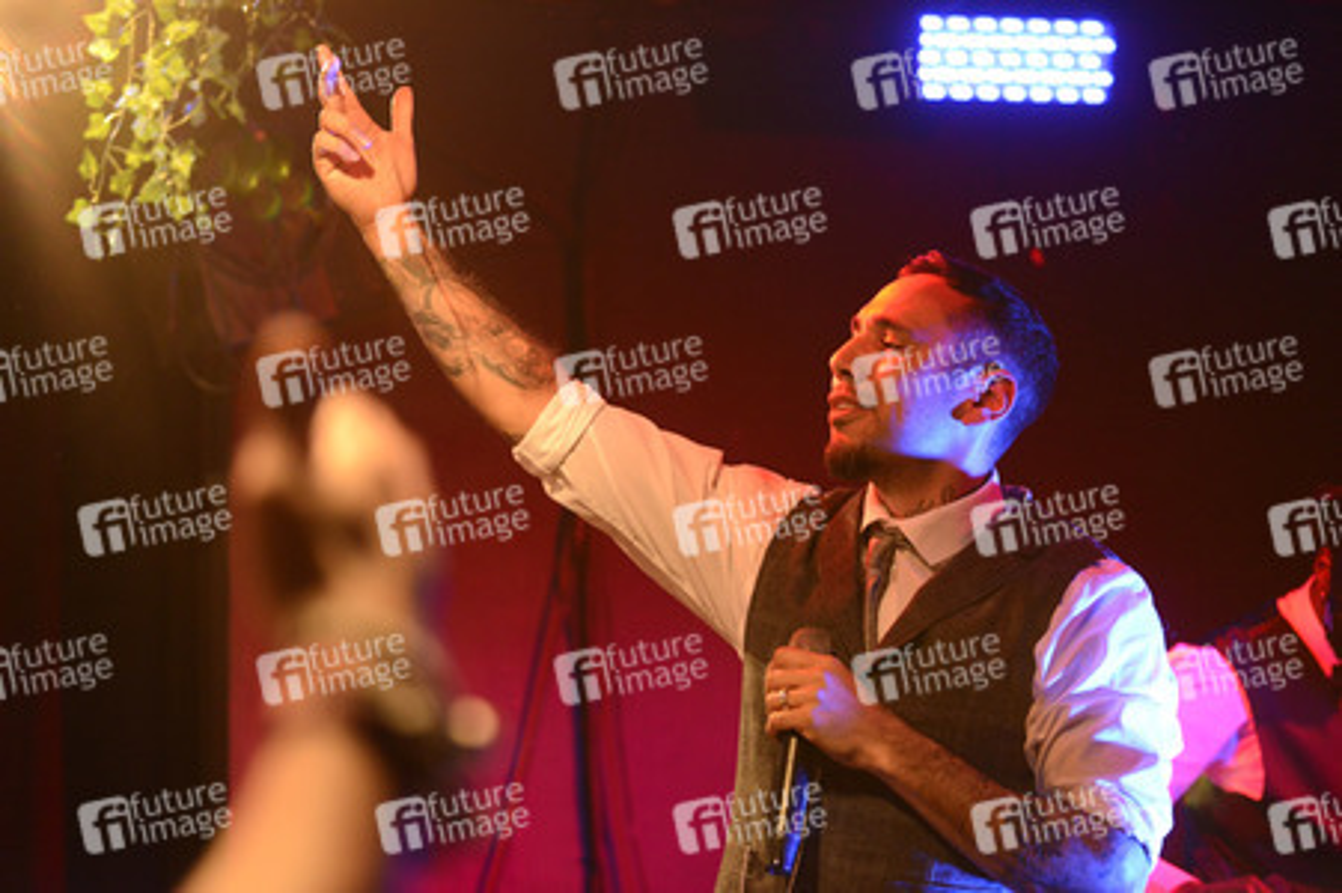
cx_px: 671
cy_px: 446
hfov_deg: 28.9
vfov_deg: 19.4
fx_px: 2607
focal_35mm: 70
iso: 4000
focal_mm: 70
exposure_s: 1/250
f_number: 2.8
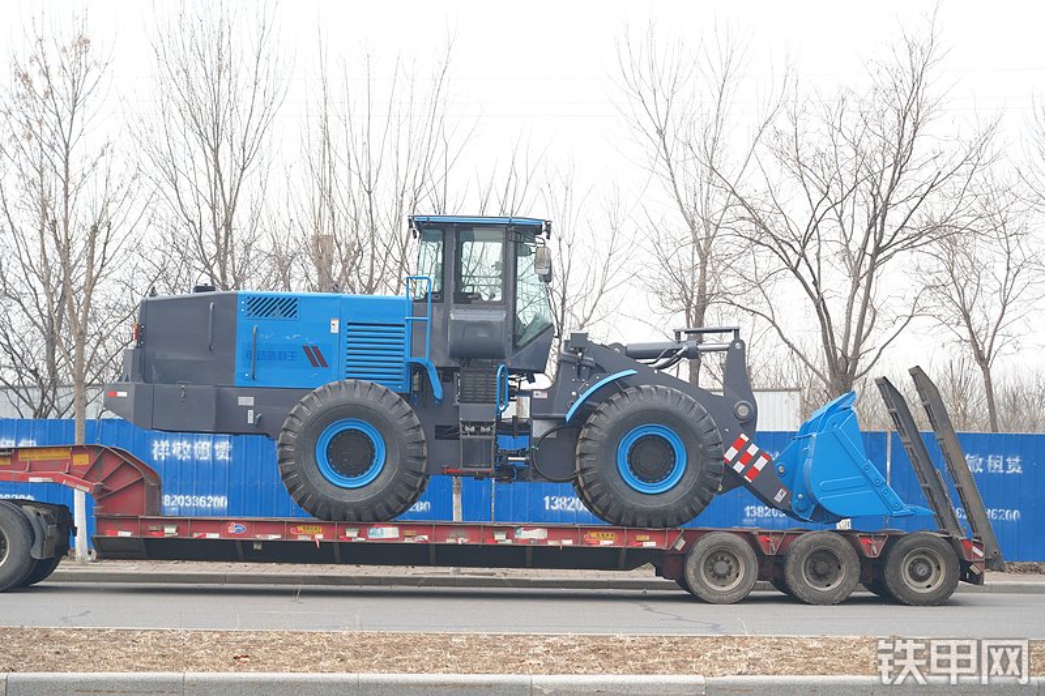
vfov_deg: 15.9
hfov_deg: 23.6
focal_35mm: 86
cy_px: 348
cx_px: 522
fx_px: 2496
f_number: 5.6
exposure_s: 1/320
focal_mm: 86
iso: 640
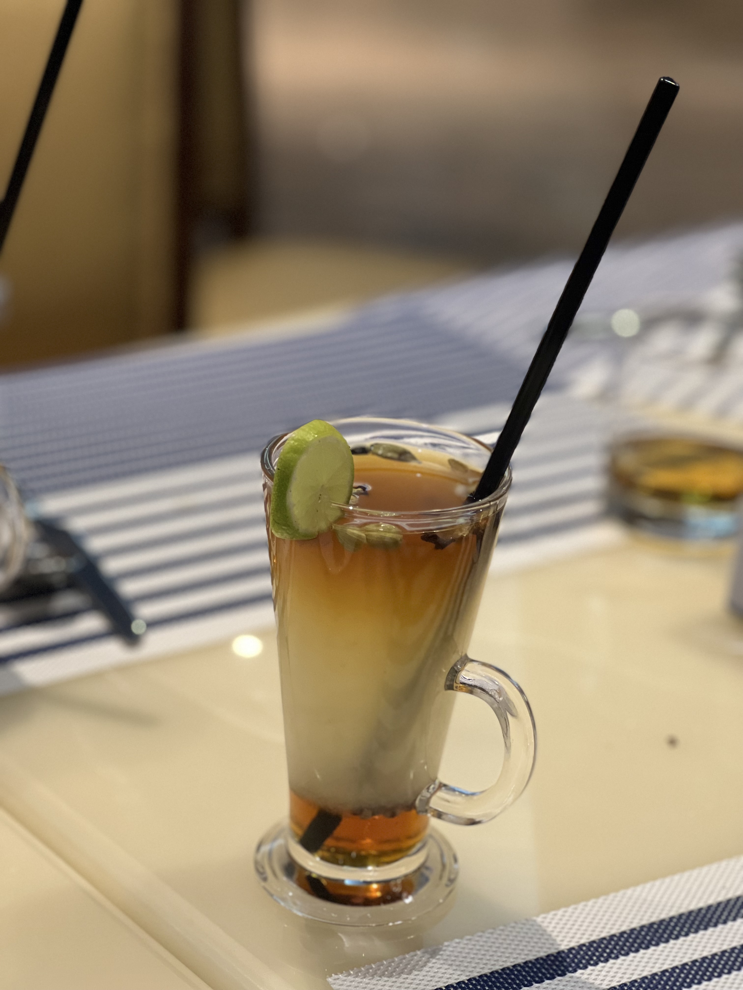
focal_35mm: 77
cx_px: 372
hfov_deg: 19.1
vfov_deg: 25.3
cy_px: 495
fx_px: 2204
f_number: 2.8
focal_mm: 9
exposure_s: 1/33
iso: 320
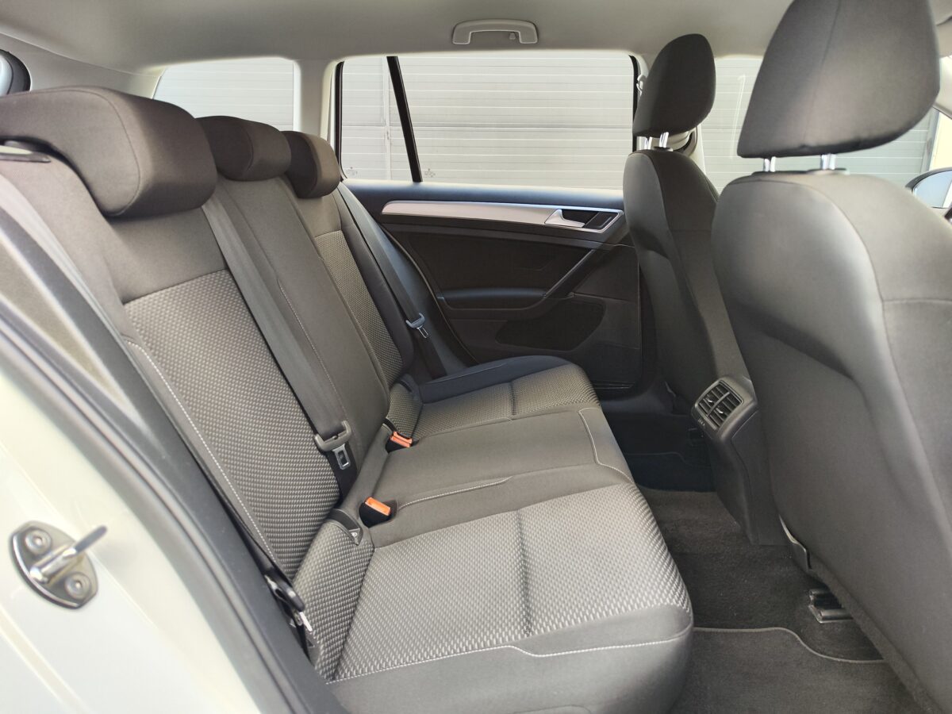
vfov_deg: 58.9
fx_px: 633
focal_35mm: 23
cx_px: 476
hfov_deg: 73.9
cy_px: 357
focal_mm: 7.01
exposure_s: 1/100
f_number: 1.69
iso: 224
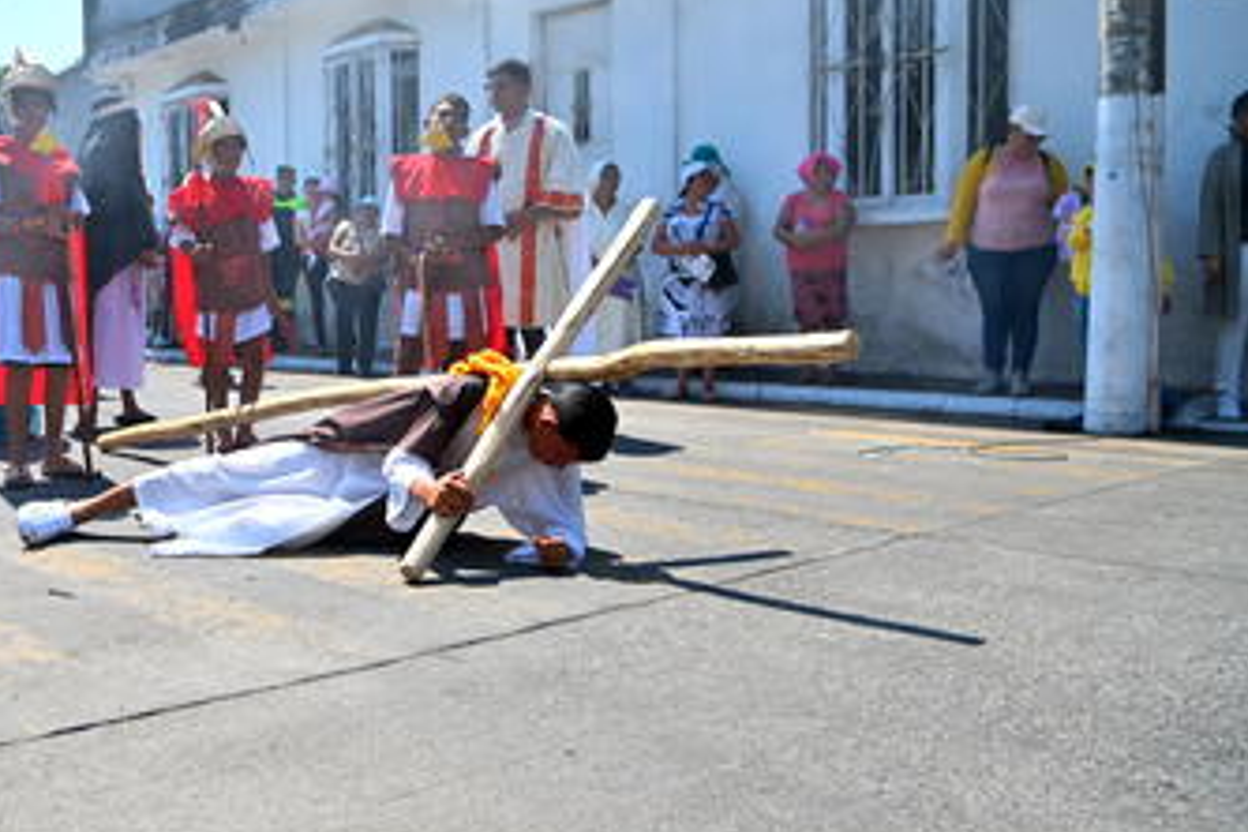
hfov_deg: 51.5
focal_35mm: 36
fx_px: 1248
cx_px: 356
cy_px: 399
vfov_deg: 36.9
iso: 400
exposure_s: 1/3200
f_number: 4
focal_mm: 24
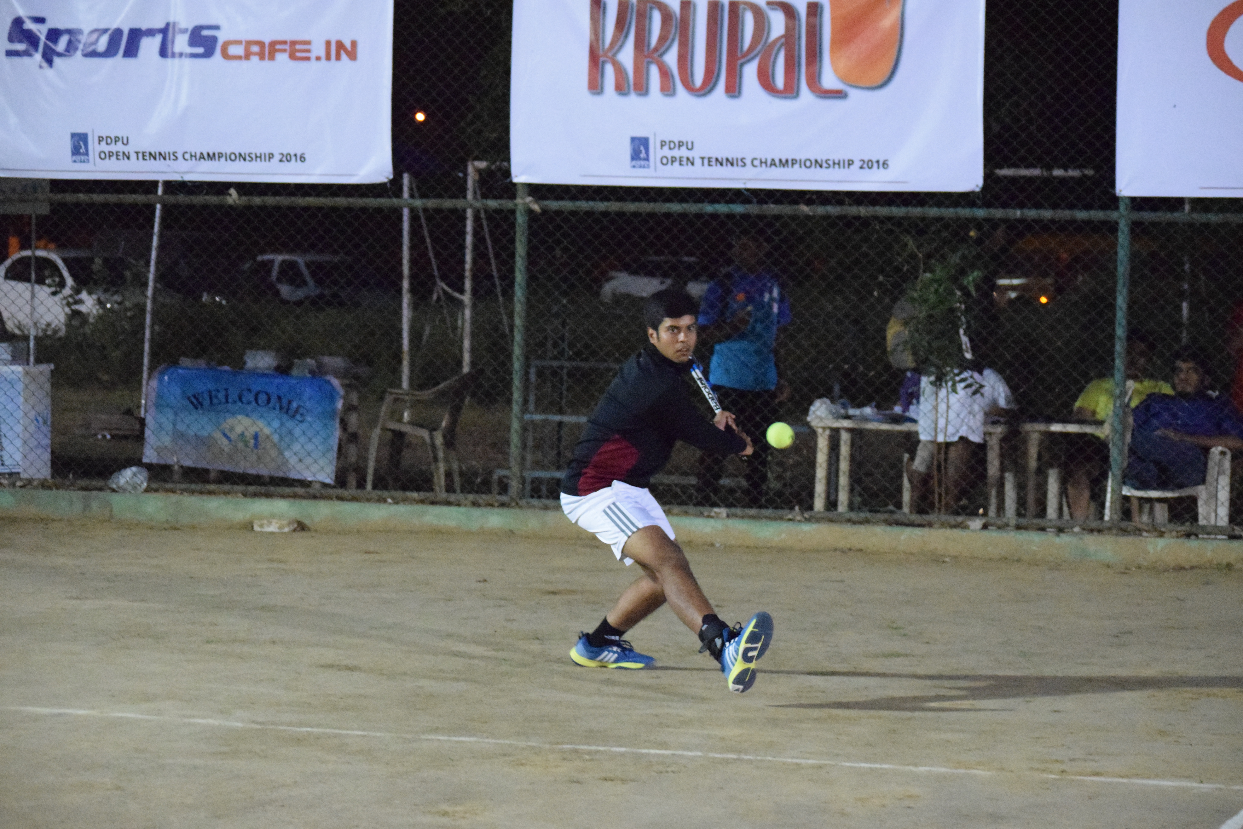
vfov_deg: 13.0
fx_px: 3625
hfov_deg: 19.5
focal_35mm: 105
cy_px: 414
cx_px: 622
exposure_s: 1/125
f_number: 4.2
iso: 12800
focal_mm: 70
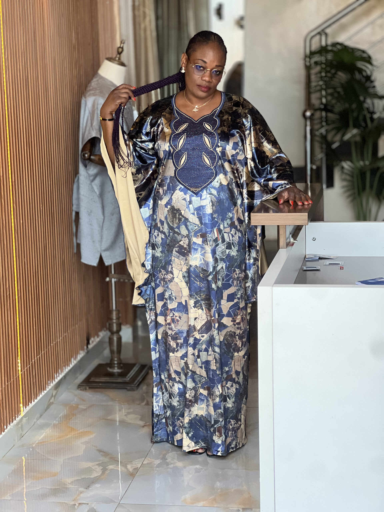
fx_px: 1139
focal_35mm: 77
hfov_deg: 19.1
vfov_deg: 25.3
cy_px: 256
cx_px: 192
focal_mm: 9
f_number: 2.8
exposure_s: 1/121
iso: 160
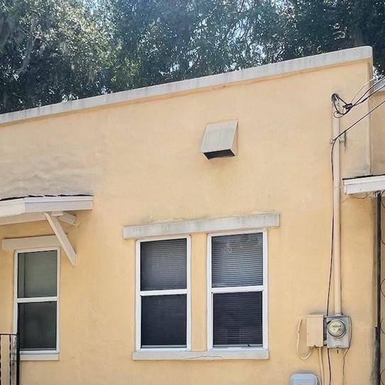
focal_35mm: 34
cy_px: 344
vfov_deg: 44.3
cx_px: 250
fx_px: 428
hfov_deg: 47.8
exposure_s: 1/1096
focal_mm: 1.57
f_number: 1.8
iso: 32
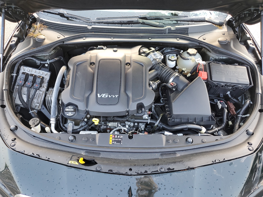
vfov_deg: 53.1
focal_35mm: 26
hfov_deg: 67.3
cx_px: 132
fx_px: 198
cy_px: 98
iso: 60
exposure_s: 1/120
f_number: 1.5
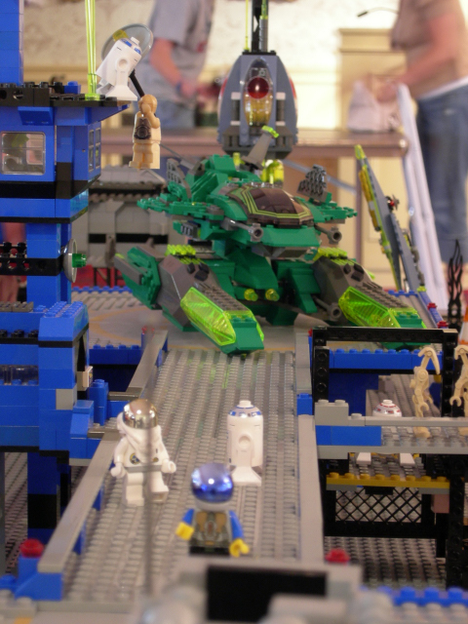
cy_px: 312
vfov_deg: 20.2
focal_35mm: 97
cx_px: 234
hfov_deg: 15.2
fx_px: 1749
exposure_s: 1.29
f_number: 4.4
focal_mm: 20.2
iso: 200
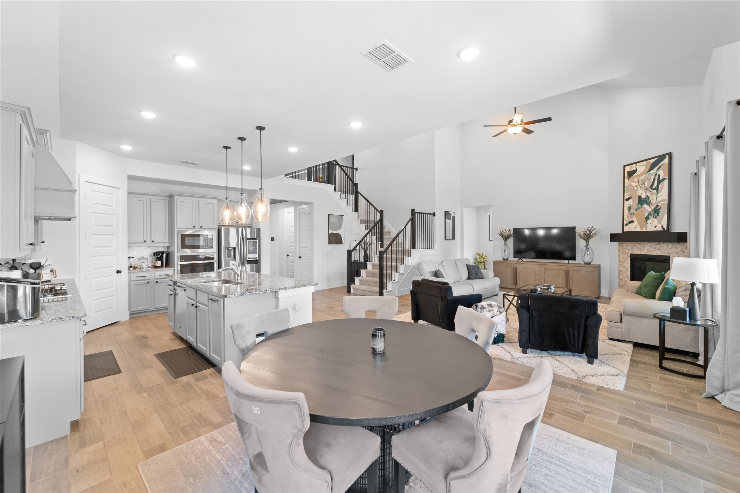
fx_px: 288
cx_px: 370
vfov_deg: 81.2
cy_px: 246
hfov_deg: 104.3
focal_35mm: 14
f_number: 8
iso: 400
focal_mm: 14
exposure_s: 1/5
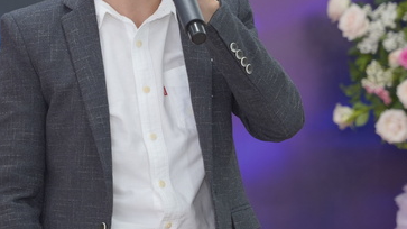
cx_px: 182
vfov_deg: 6.0
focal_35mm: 202
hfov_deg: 10.7
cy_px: -17
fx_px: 2180
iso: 500
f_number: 2.8
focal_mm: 70
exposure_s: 1/160
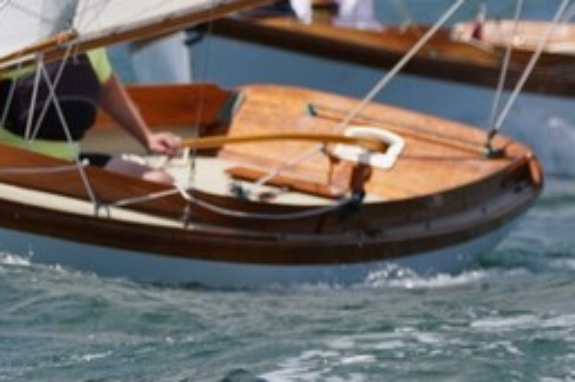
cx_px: -260
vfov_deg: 0.9
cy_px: 88
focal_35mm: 1565
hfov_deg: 1.3
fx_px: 24973
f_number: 5.6
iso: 250
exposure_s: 1/1600
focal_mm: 335
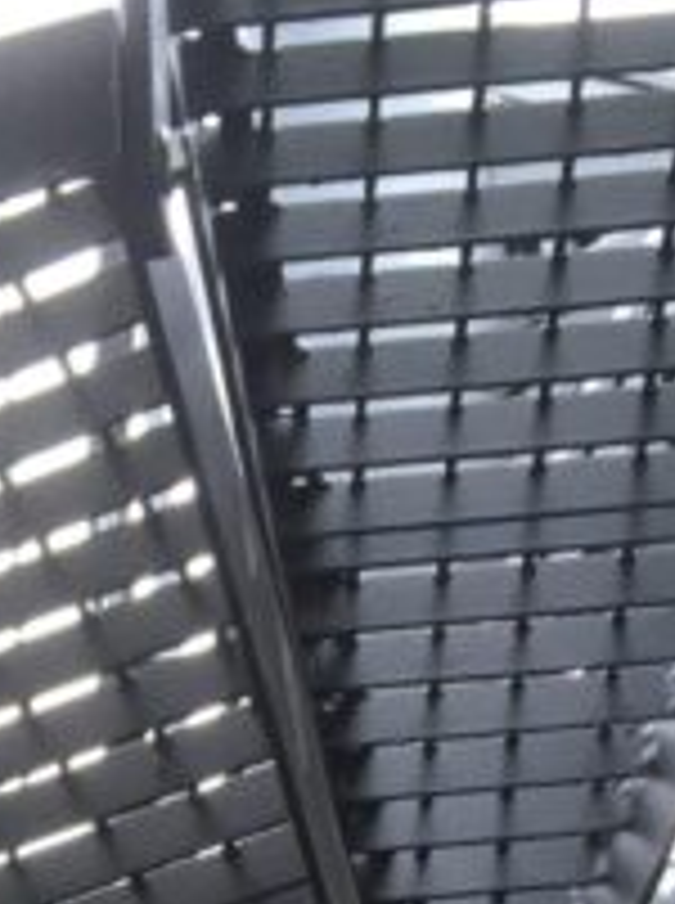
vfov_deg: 12.0
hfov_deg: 9.8
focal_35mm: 148
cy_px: 1772
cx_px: -216
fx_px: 3860
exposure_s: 1/100
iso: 32
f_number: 2.2
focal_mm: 4.15
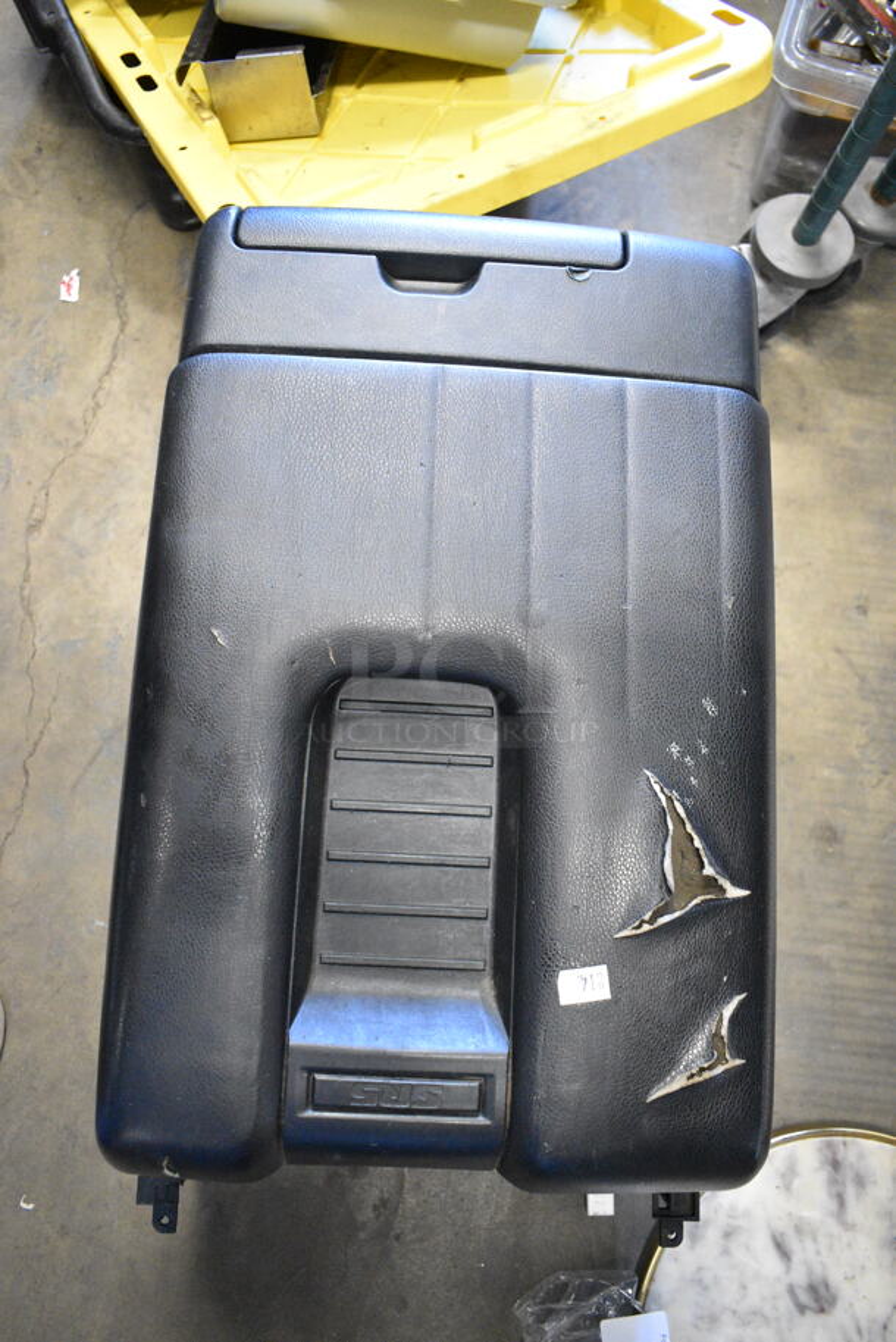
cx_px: 448
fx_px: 1006
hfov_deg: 48.0
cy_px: 671
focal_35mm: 27
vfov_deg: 67.3
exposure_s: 1/60
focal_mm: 18
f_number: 4
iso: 6400
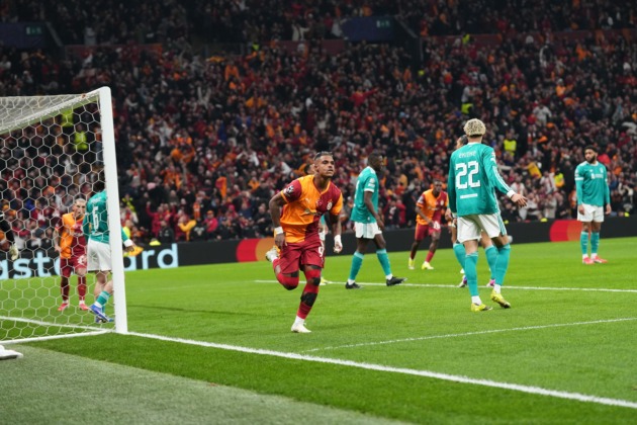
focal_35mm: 110
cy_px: 212
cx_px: 318
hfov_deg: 18.6
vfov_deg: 12.5
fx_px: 1946
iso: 3200
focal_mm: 110
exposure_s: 1/2000
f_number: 3.2
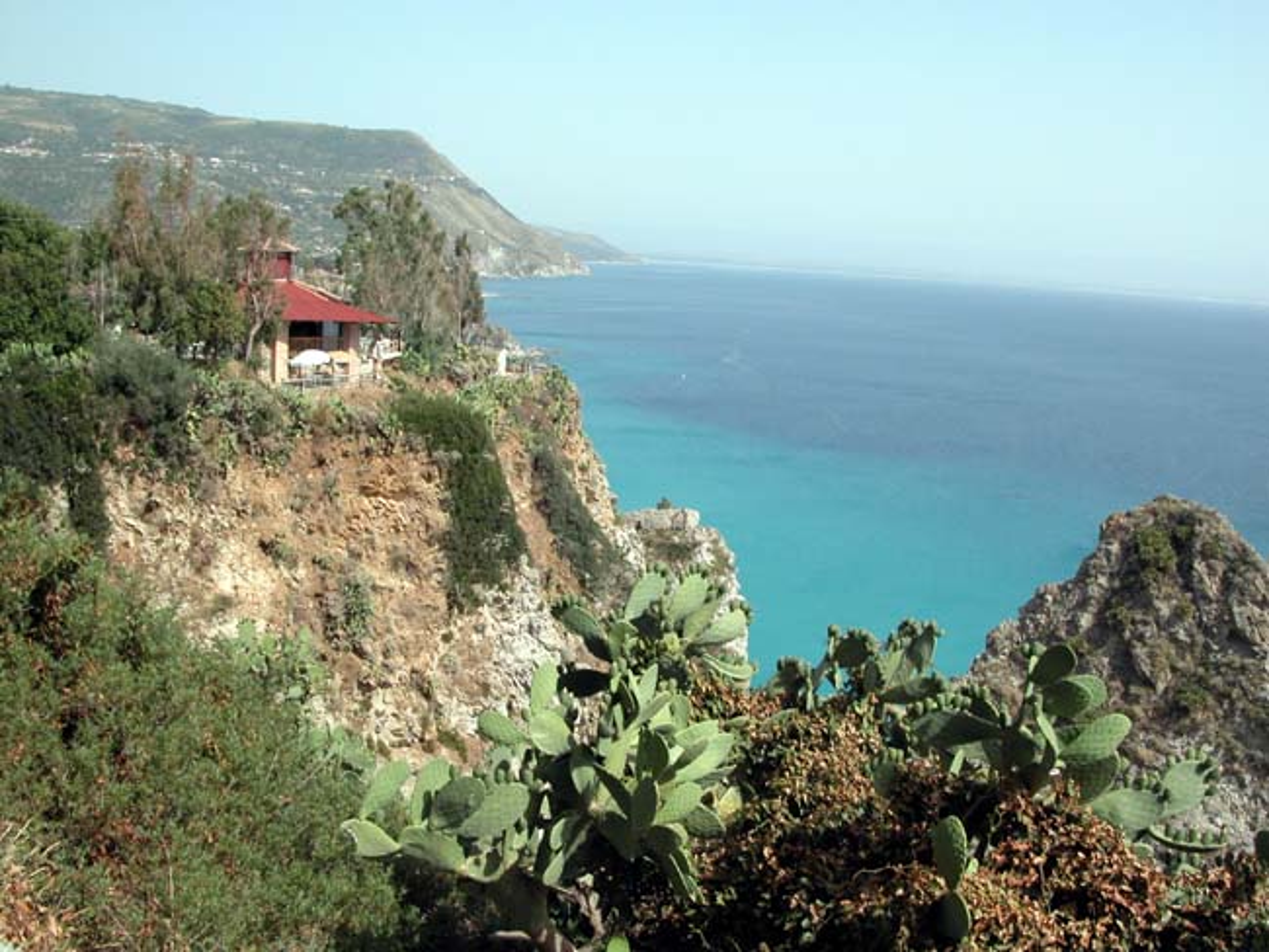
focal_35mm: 34
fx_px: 1247
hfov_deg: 53.9
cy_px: 476
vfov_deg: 41.8
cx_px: 634
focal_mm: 8.9
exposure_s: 1/348
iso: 100
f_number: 7.1
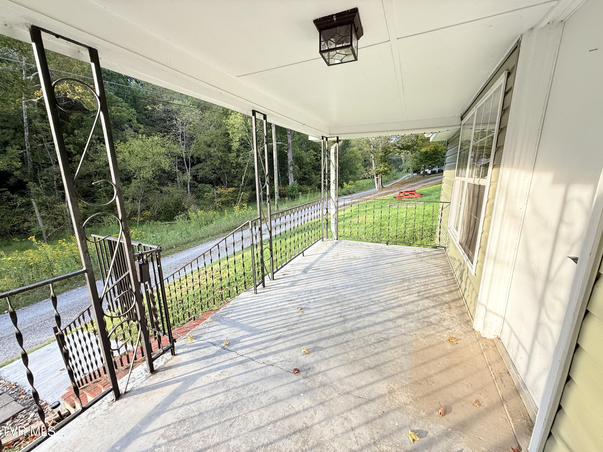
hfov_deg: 102.1
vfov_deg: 85.7
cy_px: 226
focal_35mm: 14
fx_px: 244
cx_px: 302
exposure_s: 1/189
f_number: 2.2
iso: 64
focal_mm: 2.22
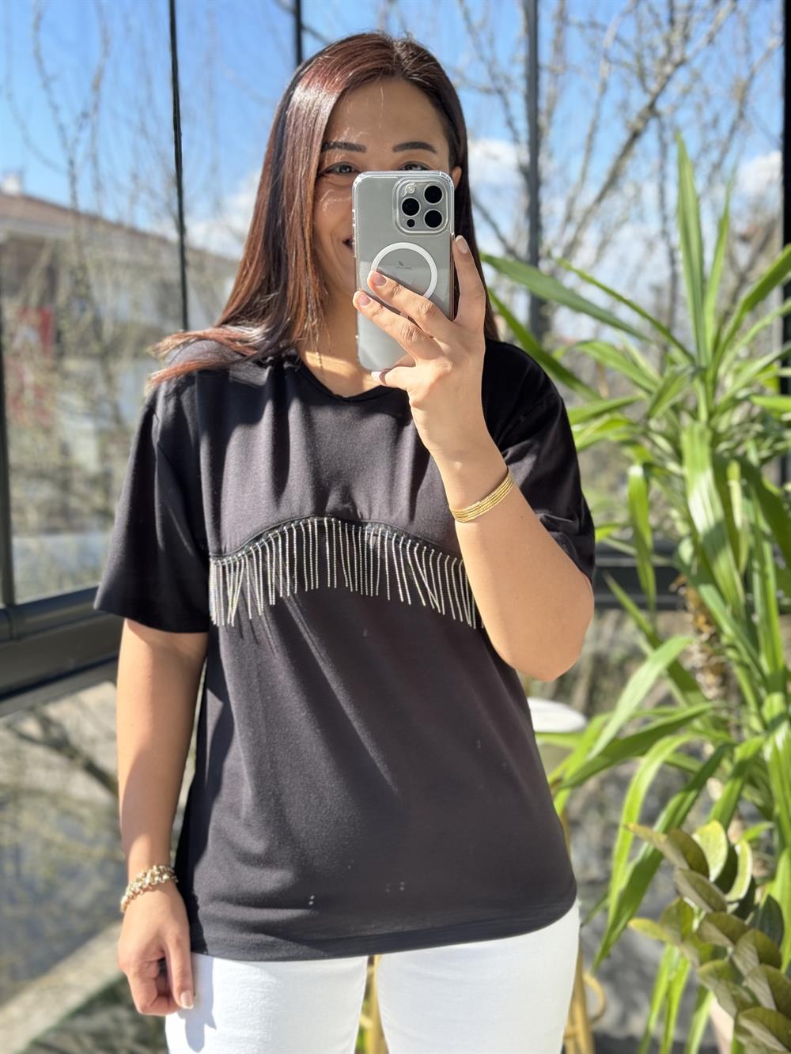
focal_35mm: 48
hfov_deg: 30.3
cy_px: 527
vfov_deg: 39.7
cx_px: 396
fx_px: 1462
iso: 64
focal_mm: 6.86
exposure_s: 1/385
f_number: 1.78
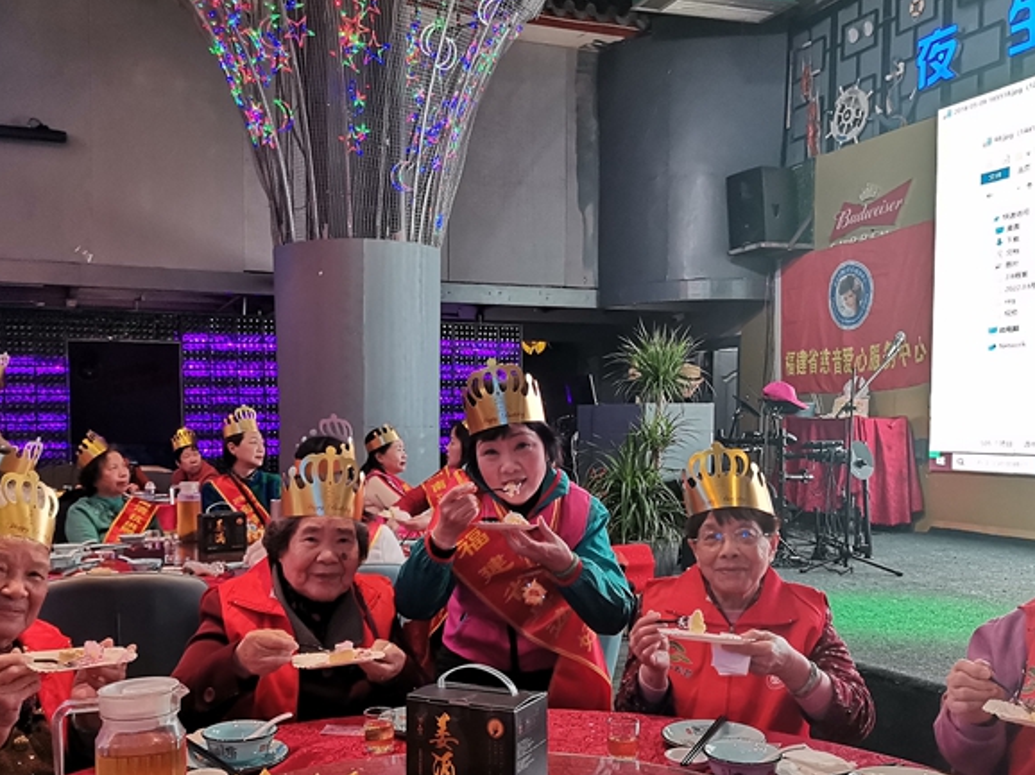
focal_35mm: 36
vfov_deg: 39.4
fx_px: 1076
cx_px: 475
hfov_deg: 51.3
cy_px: 473
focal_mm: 5.5
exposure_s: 1/50
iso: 320
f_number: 1.8
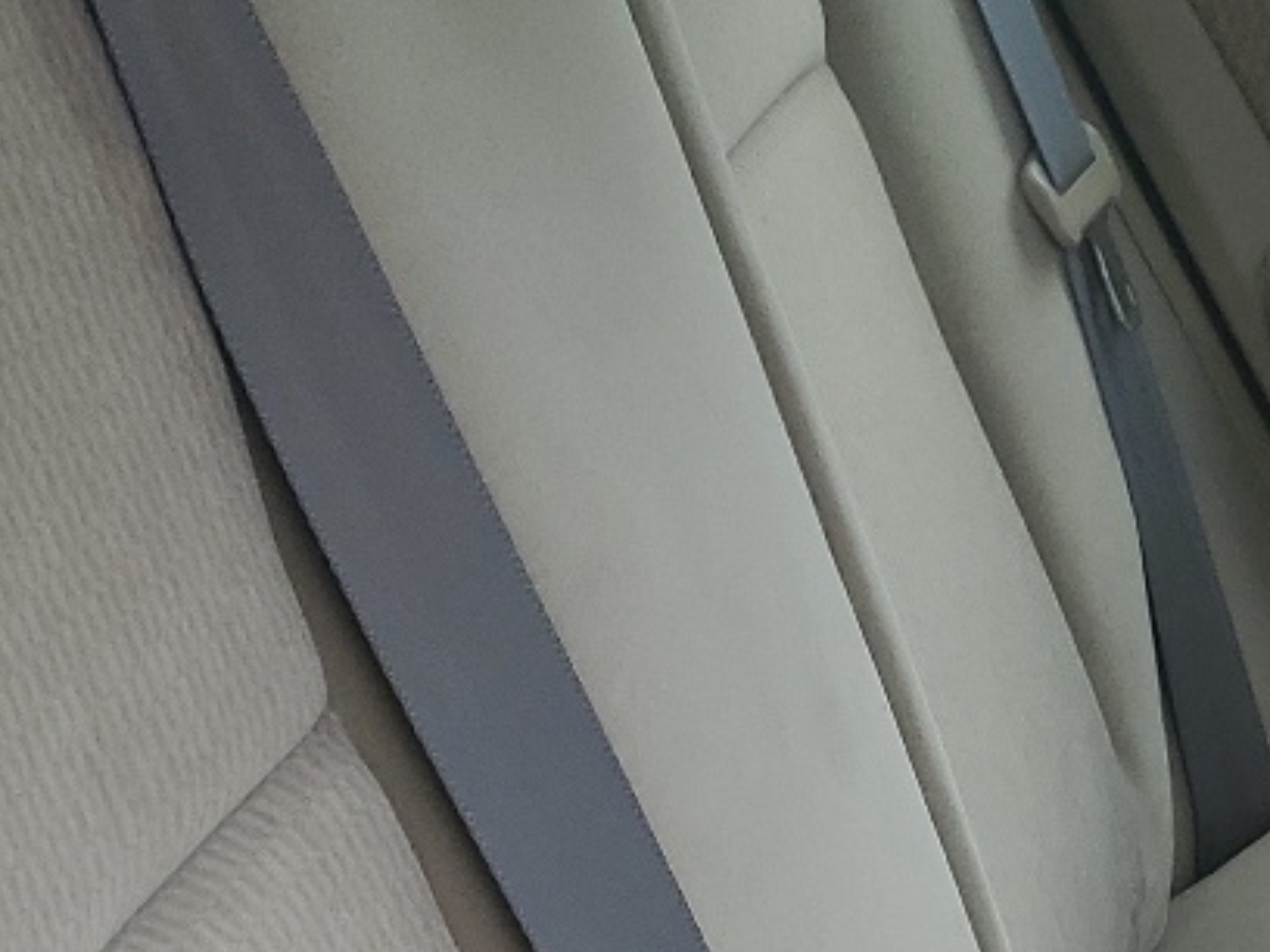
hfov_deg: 18.4
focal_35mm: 102
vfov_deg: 12.8
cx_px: 1451
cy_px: 1851
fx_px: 3742
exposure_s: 1/238
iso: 50
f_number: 1.5
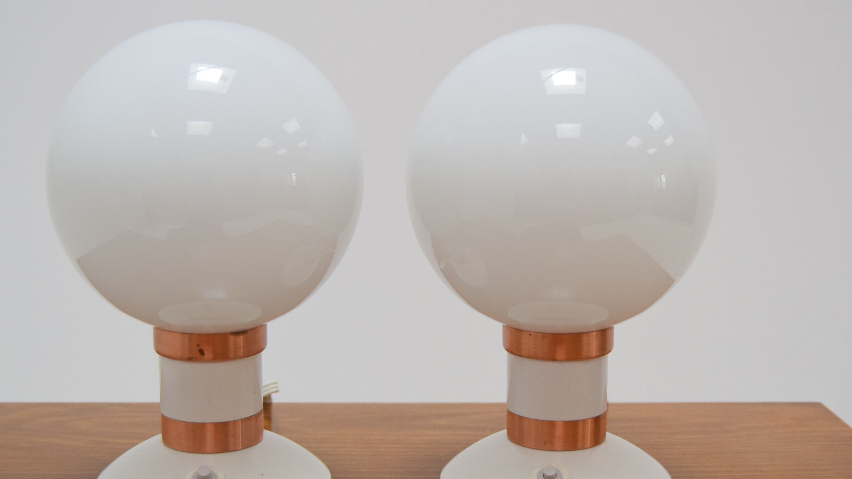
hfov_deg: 37.8
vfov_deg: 21.8
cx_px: 417
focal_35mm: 55
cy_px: 272
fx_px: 1243
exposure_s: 1/100
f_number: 5
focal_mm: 30
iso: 1600
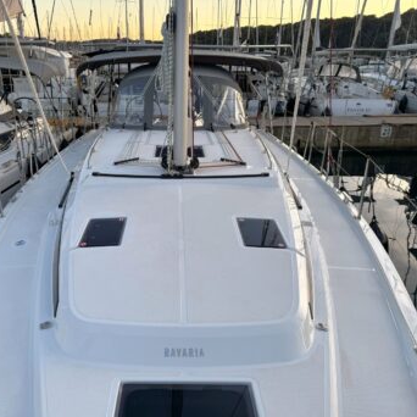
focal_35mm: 29
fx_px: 395
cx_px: 175
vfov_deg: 55.6
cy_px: 211
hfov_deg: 55.4
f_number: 1.78
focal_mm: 6.86
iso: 80
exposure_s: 1/572
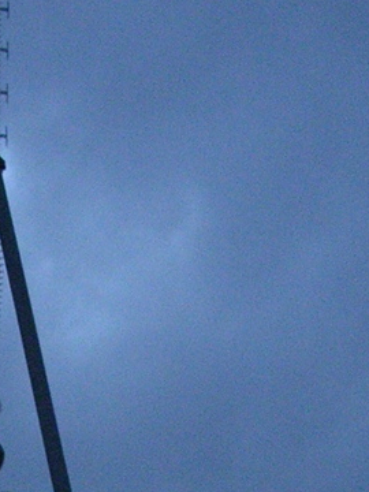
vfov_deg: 12.7
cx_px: -27
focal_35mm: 144
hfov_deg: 10.2
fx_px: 2047
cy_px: 840
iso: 400
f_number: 2.8
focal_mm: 5.8
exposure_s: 1/26.1
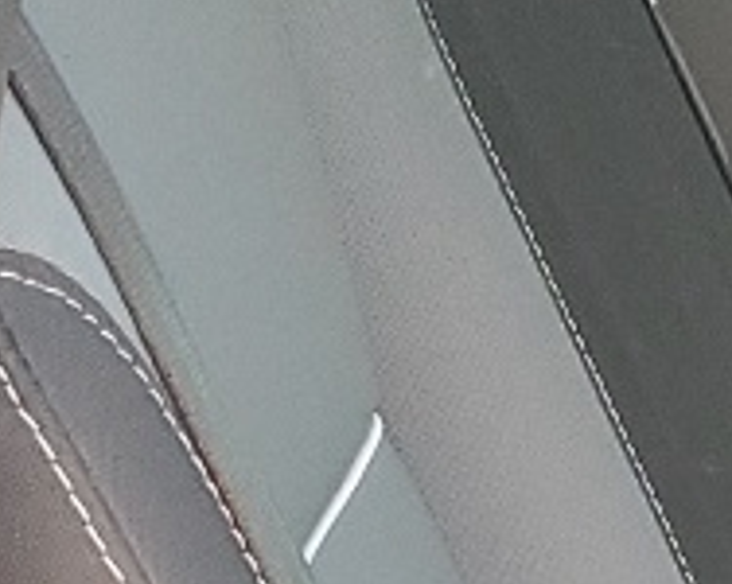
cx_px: 1885
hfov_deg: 8.1
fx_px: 4675
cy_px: 1063
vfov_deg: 7.0
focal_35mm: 216
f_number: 1.5
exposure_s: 1/120
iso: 88
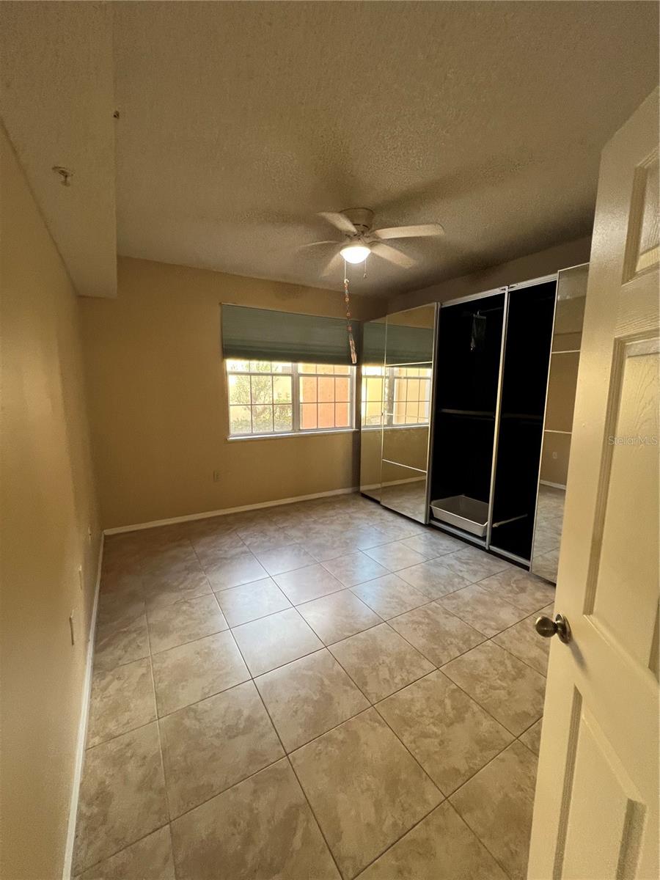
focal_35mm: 13
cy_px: 440
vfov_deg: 106.2
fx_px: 330
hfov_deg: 89.9
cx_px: 330
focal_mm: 1.57
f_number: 1.8
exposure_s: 1/120
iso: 250
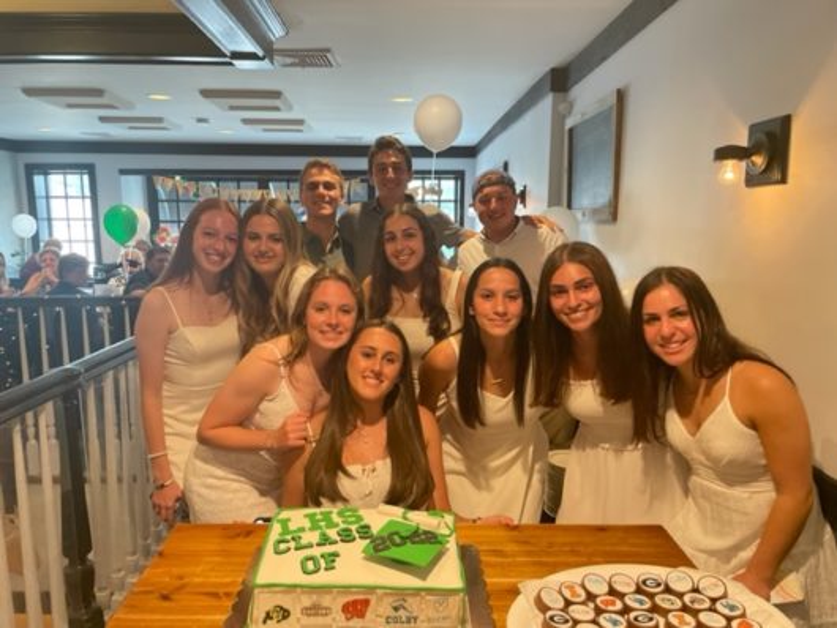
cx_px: 418
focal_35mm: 26
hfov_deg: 67.3
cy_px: 314
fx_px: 629
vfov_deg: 53.1
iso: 400
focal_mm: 4.2
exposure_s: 1/60
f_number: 1.6
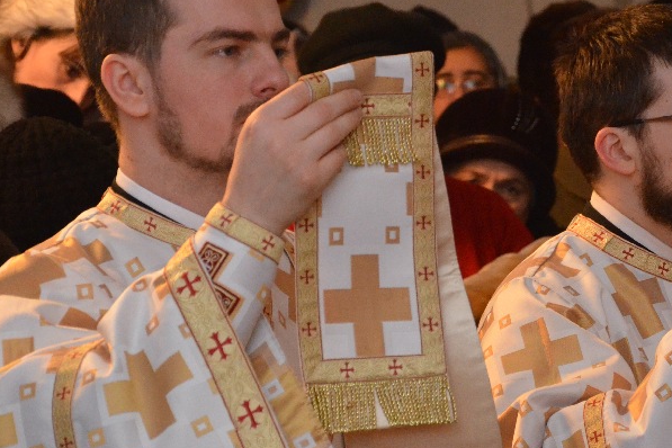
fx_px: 4218
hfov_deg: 9.1
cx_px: 421
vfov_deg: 6.1
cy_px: 257
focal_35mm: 226
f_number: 5.3
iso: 3200
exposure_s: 1/60
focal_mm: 75
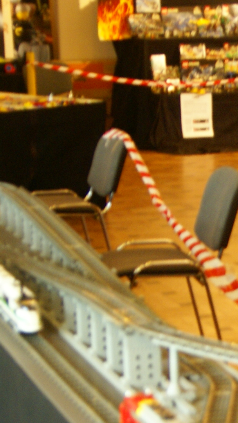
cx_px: 395
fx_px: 1324
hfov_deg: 9.8
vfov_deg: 18.1
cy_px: 268
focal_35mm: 118
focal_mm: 28
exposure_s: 1/15
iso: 400
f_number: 4
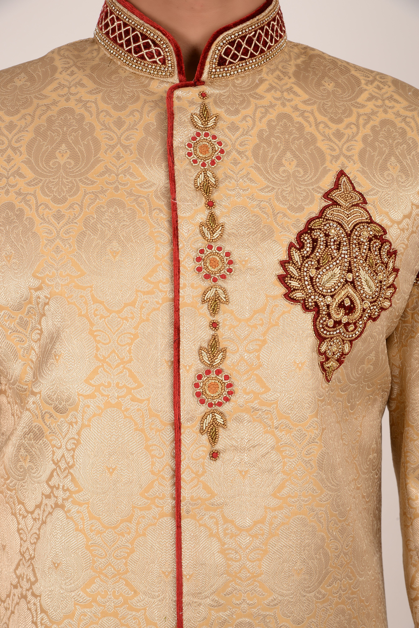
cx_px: 210
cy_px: 314
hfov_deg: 16.1
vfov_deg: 23.9
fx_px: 1482
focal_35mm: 85
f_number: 13
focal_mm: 85
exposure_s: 1/125
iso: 125
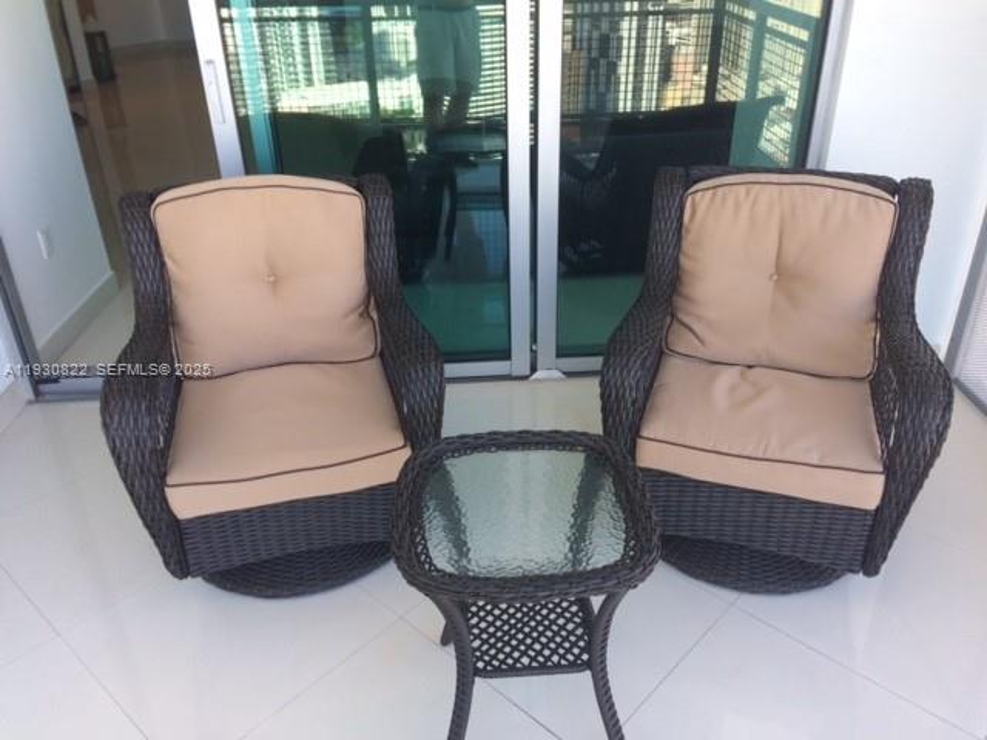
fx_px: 827
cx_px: 494
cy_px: 370
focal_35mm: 29
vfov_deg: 48.2
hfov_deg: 61.7
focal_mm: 4.15
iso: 32
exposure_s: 1/161
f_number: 2.2
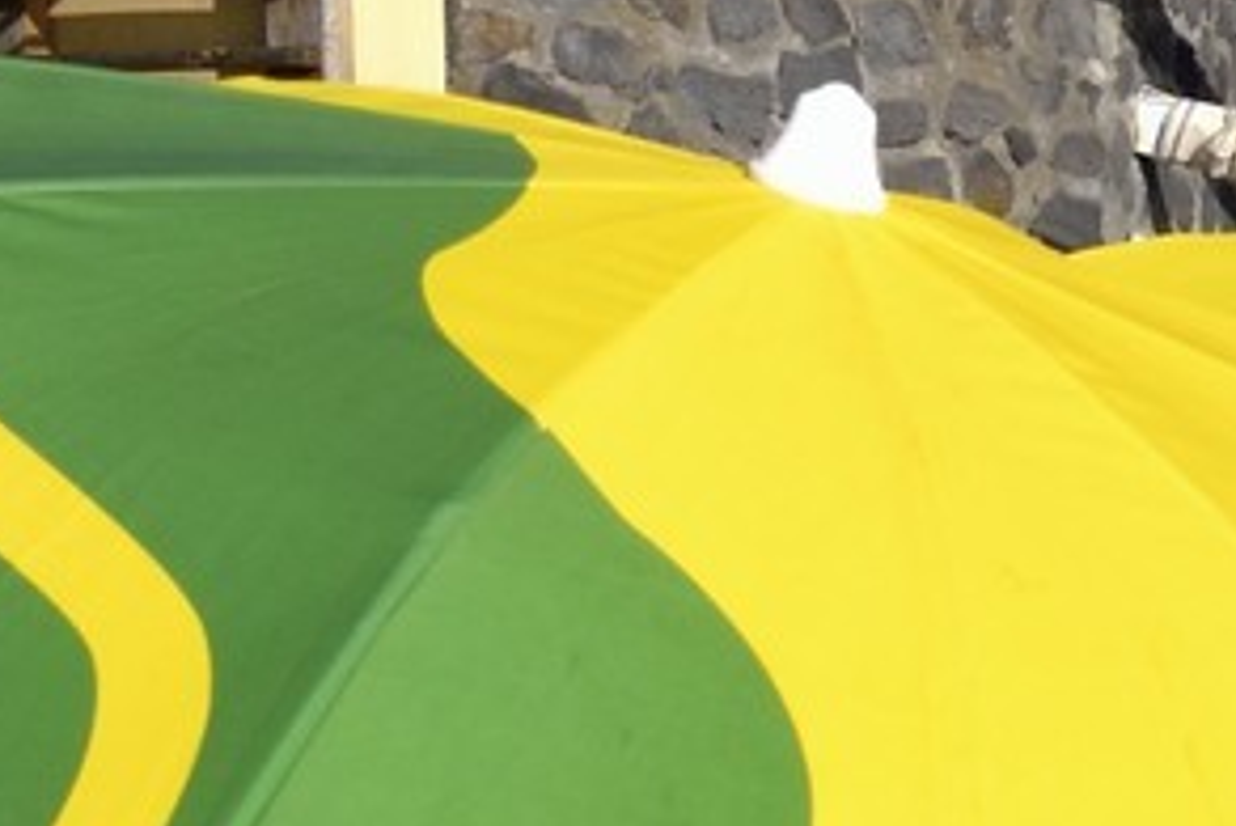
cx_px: 3357
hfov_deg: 8.3
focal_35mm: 219
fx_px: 7522
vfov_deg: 6.2
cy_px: 1053
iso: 200
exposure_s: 1/200
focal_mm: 40
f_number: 16
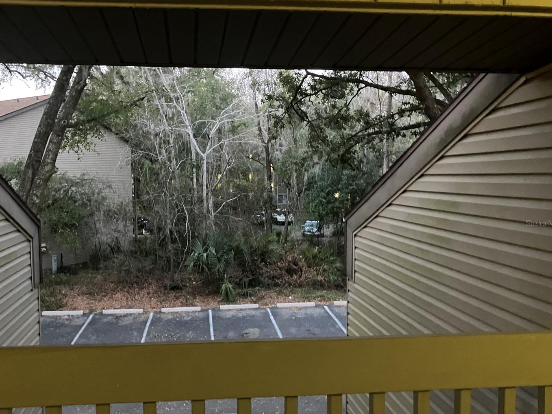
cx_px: 239
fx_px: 526
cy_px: 223
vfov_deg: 42.9
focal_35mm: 33
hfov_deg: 55.2
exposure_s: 1/20
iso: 640
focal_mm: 3.99
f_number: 1.8
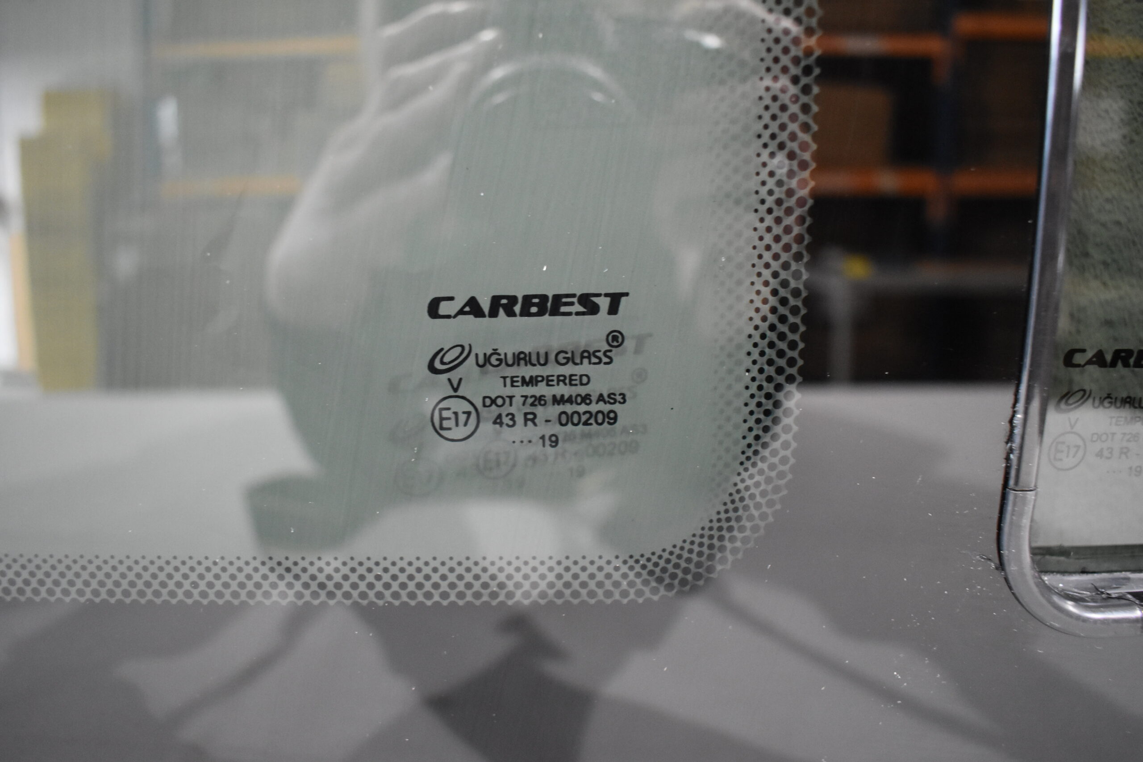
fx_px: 857
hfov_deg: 67.4
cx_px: 572
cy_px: 381
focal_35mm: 27
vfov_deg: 47.9
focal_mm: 18
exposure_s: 1/60
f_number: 4
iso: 2500
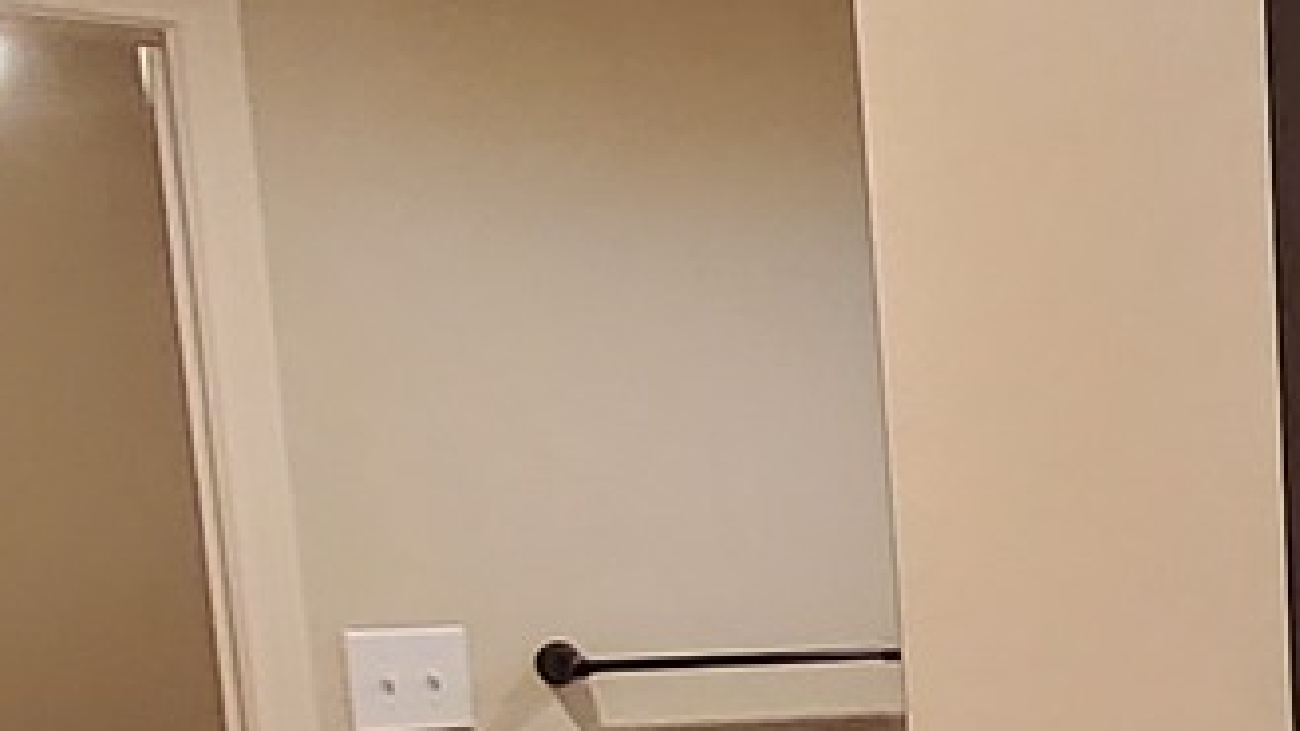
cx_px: 1912
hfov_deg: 25.8
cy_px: 857
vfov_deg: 18.5
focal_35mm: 62
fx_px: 2137
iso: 250
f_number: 2.2
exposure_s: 1/33
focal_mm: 1.13
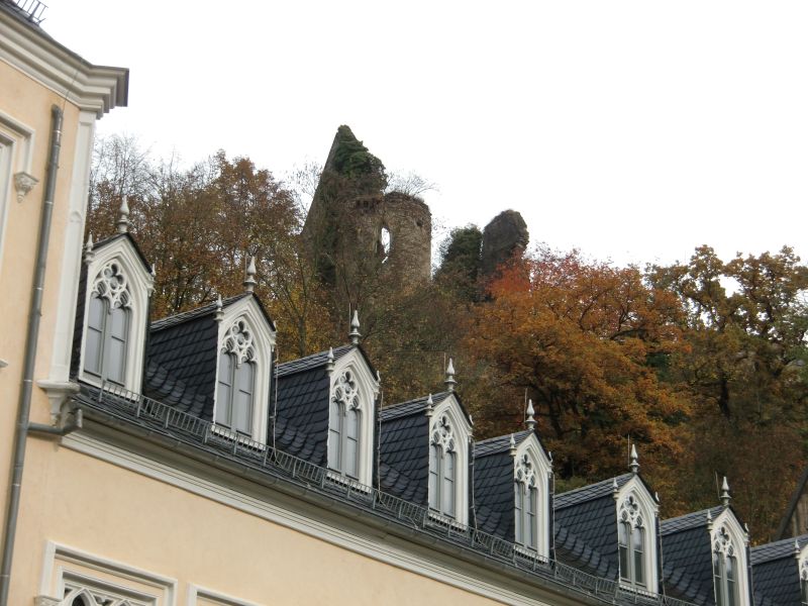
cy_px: 303
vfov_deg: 19.4
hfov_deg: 25.7
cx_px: 404
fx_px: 1774
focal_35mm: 76
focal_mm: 13.6
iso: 64
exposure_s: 1/160
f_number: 4.6
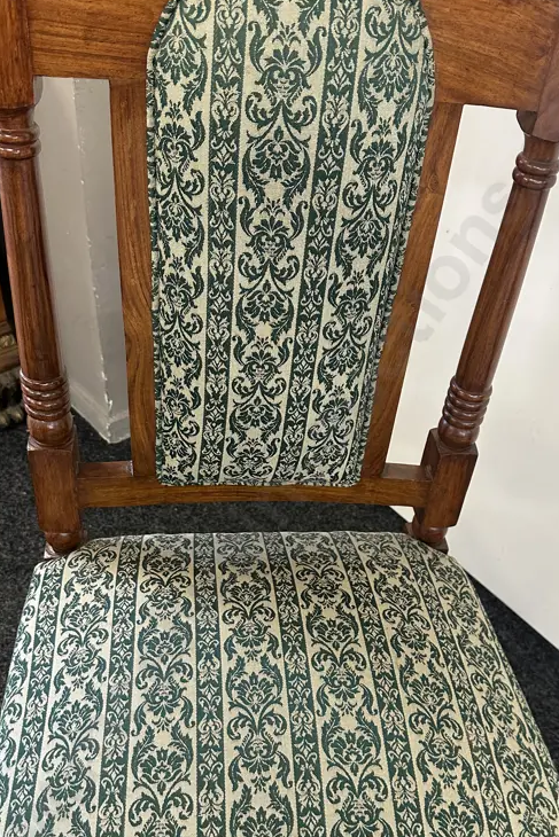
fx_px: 815
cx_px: 296
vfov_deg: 54.2
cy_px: 478
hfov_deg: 37.9
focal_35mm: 35
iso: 250
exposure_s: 1/50
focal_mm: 6.86
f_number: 1.78
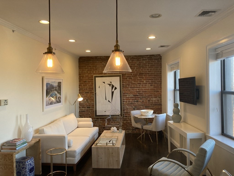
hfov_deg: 63.4
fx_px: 189
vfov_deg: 49.7
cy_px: 88
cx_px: 117
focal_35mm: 28
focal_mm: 3.99
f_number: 1.8
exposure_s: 1/120
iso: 80
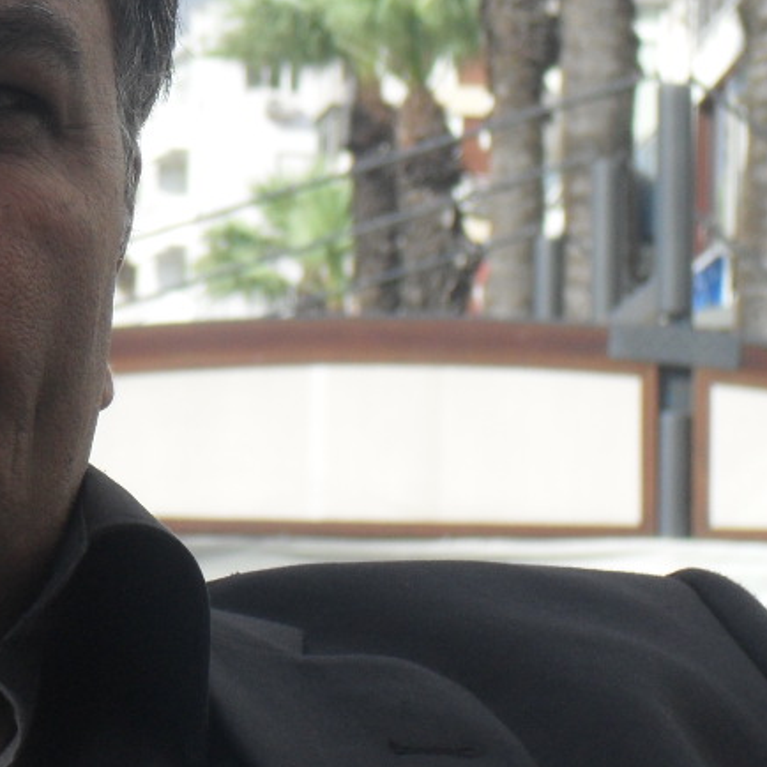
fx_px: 5966
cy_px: 207
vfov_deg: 7.3
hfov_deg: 7.3
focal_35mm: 238
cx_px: -129
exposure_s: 1/350
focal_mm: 18.9
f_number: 5.2
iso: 80
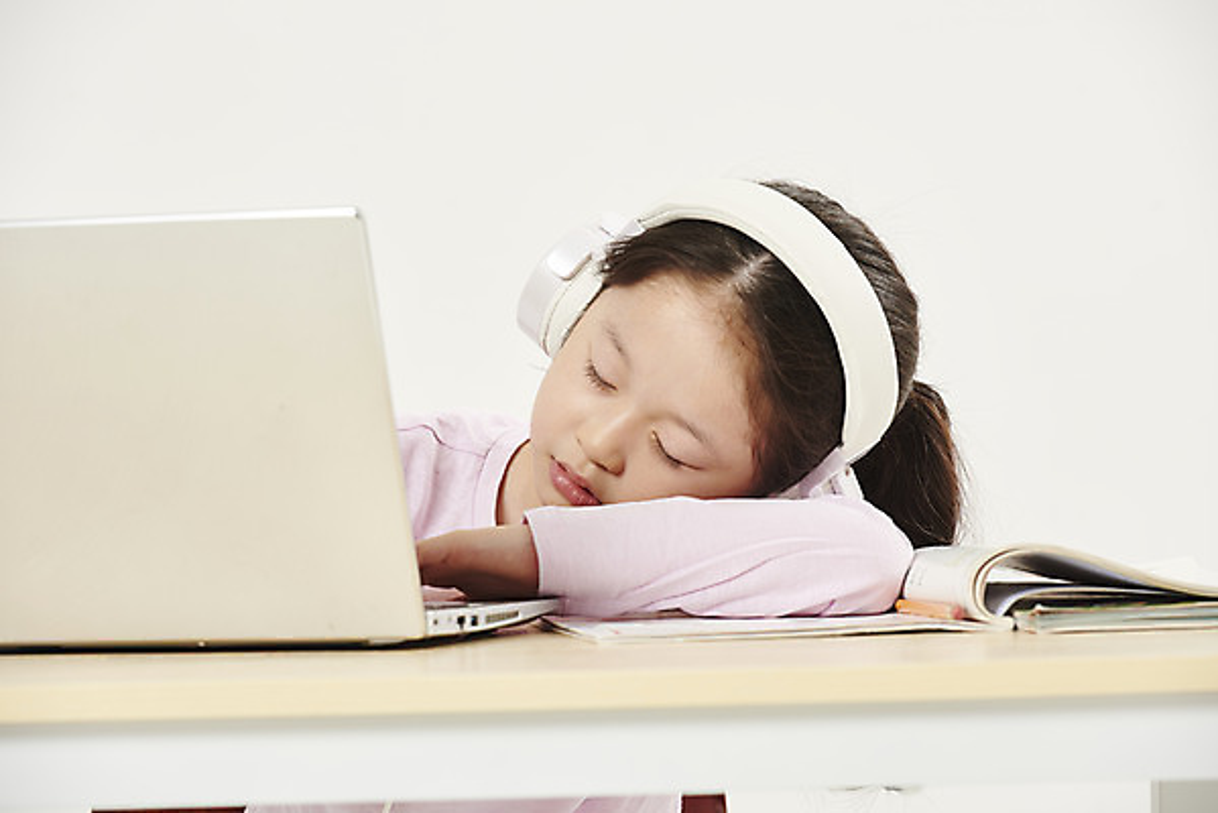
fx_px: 5246
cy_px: 406
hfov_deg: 13.2
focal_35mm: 155
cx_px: 609
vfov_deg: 8.9
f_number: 8
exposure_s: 1/125
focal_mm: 155
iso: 125
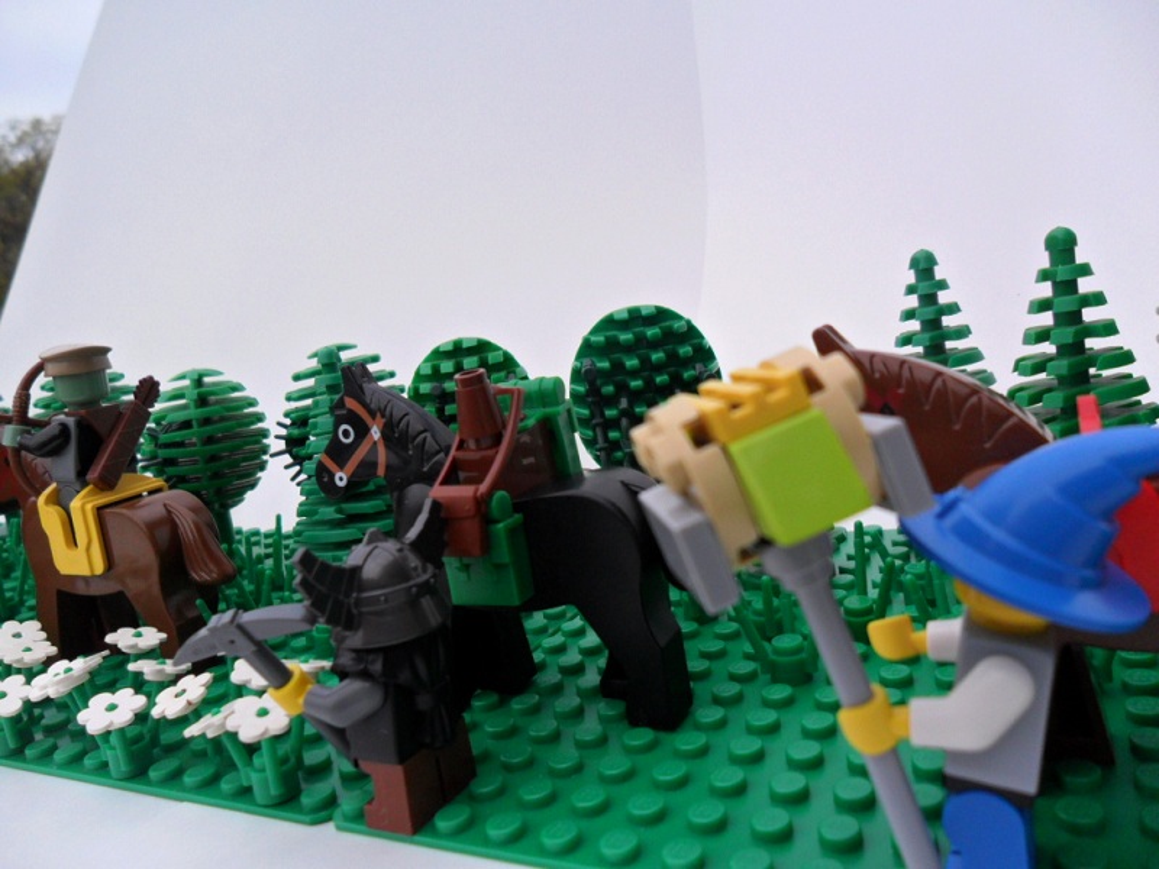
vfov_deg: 51.4
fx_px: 904
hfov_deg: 65.3
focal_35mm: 27
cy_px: 434
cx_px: 580
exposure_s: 1/1000
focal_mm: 4.9
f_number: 3.5
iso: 100
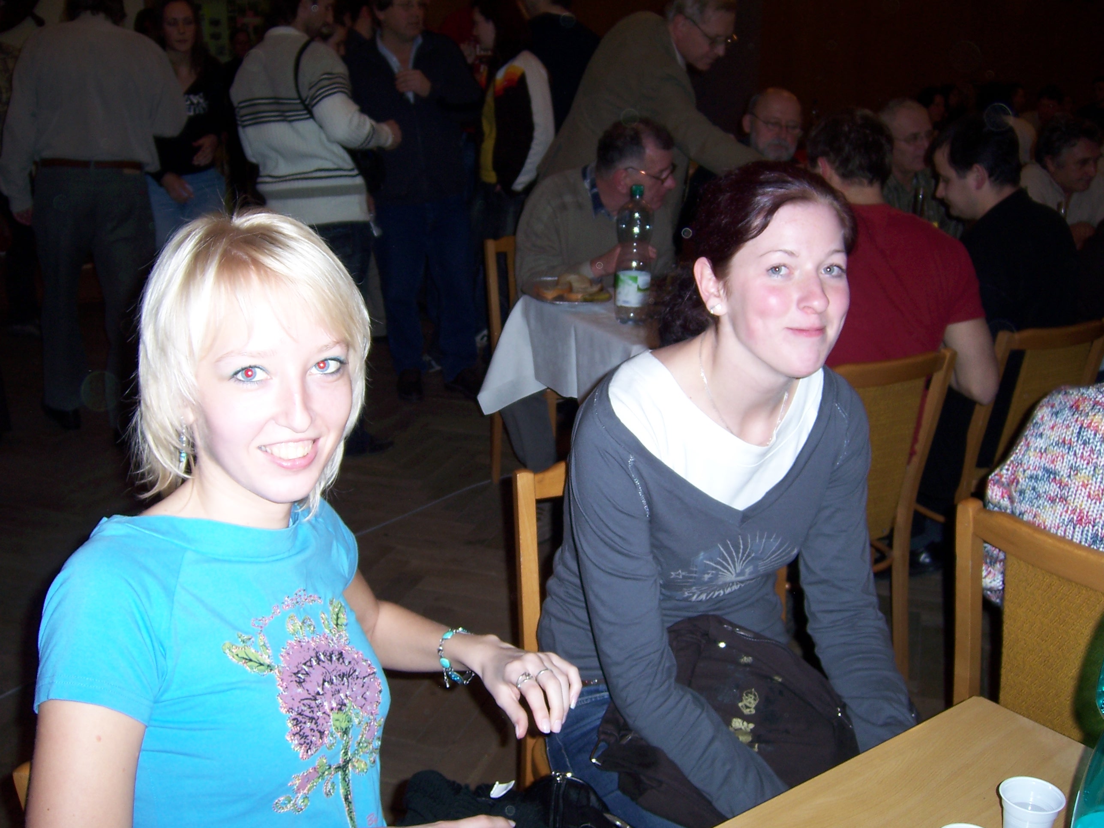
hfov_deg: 51.4
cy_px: 414
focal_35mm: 36
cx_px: 552
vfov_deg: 39.7
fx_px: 1148
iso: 80
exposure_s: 1/60
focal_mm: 6.2
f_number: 2.8
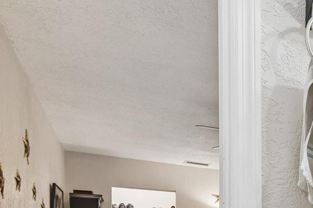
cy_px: 238
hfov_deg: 38.4
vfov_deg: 30.7
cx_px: 371
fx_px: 330
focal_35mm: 38
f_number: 7.1
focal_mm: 10
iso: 100
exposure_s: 1/20
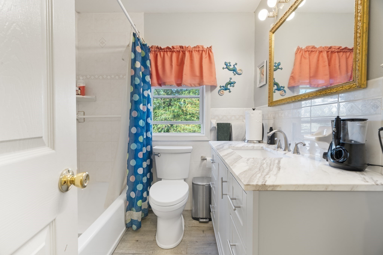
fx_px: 170
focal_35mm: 16
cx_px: 192
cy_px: 128
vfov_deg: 73.7
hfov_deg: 96.7
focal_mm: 16
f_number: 8
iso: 200
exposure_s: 2
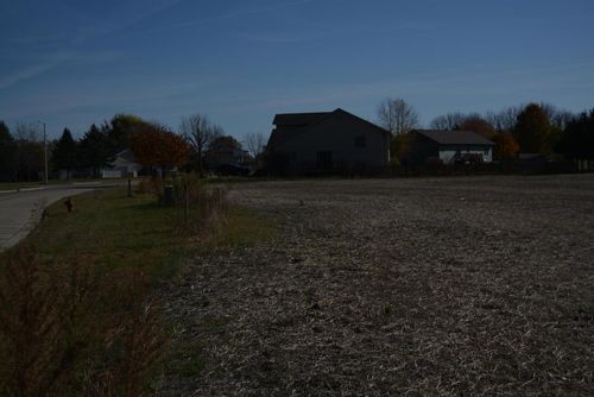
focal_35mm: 51
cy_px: 198
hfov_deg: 38.9
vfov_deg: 26.5
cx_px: 297
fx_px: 842
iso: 100
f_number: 4.5
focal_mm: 34
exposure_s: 1/4000
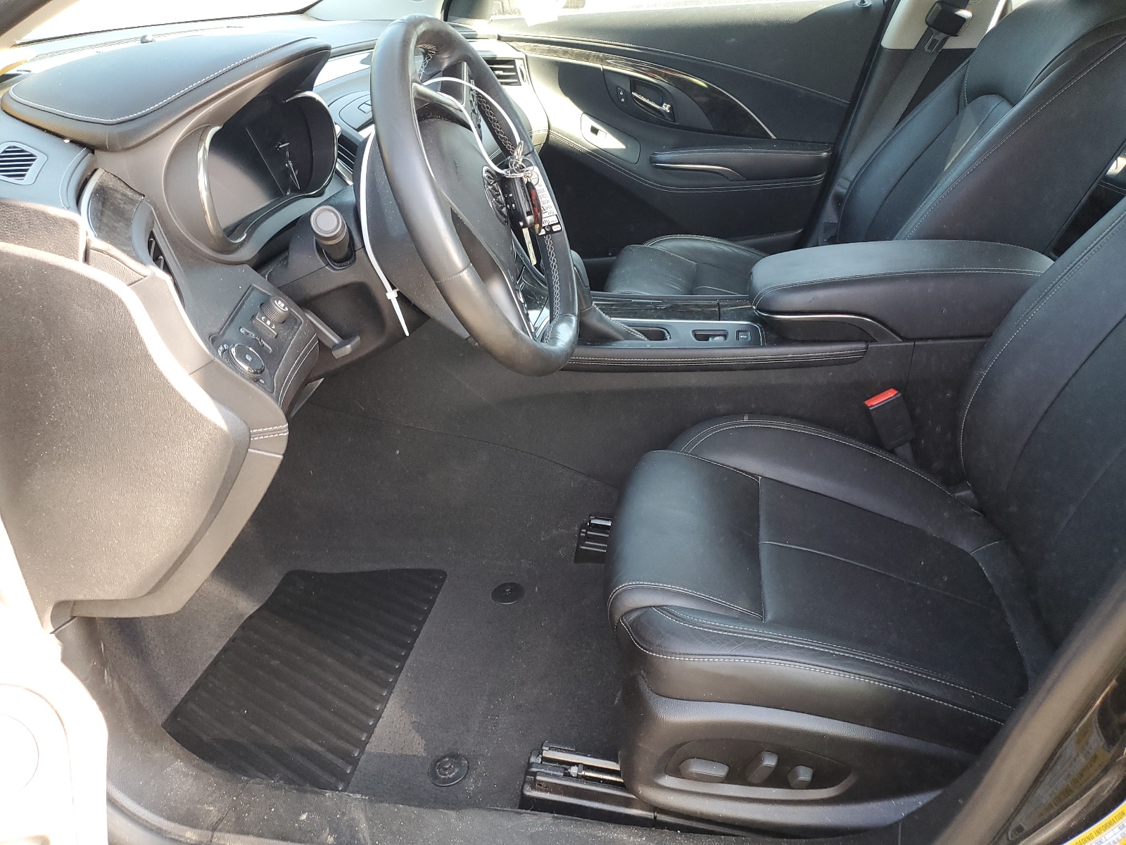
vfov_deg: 53.1
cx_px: 563
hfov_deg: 67.3
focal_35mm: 26
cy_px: 422
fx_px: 846
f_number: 1.5
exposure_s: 1/120
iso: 94
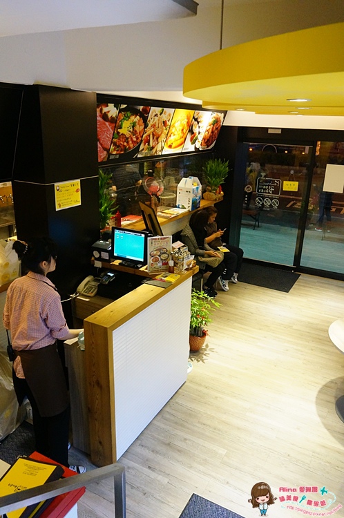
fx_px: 410
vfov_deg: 64.6
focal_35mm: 28
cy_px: 259
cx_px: 172
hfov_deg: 45.6
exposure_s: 1/100
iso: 3200
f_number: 4
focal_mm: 19
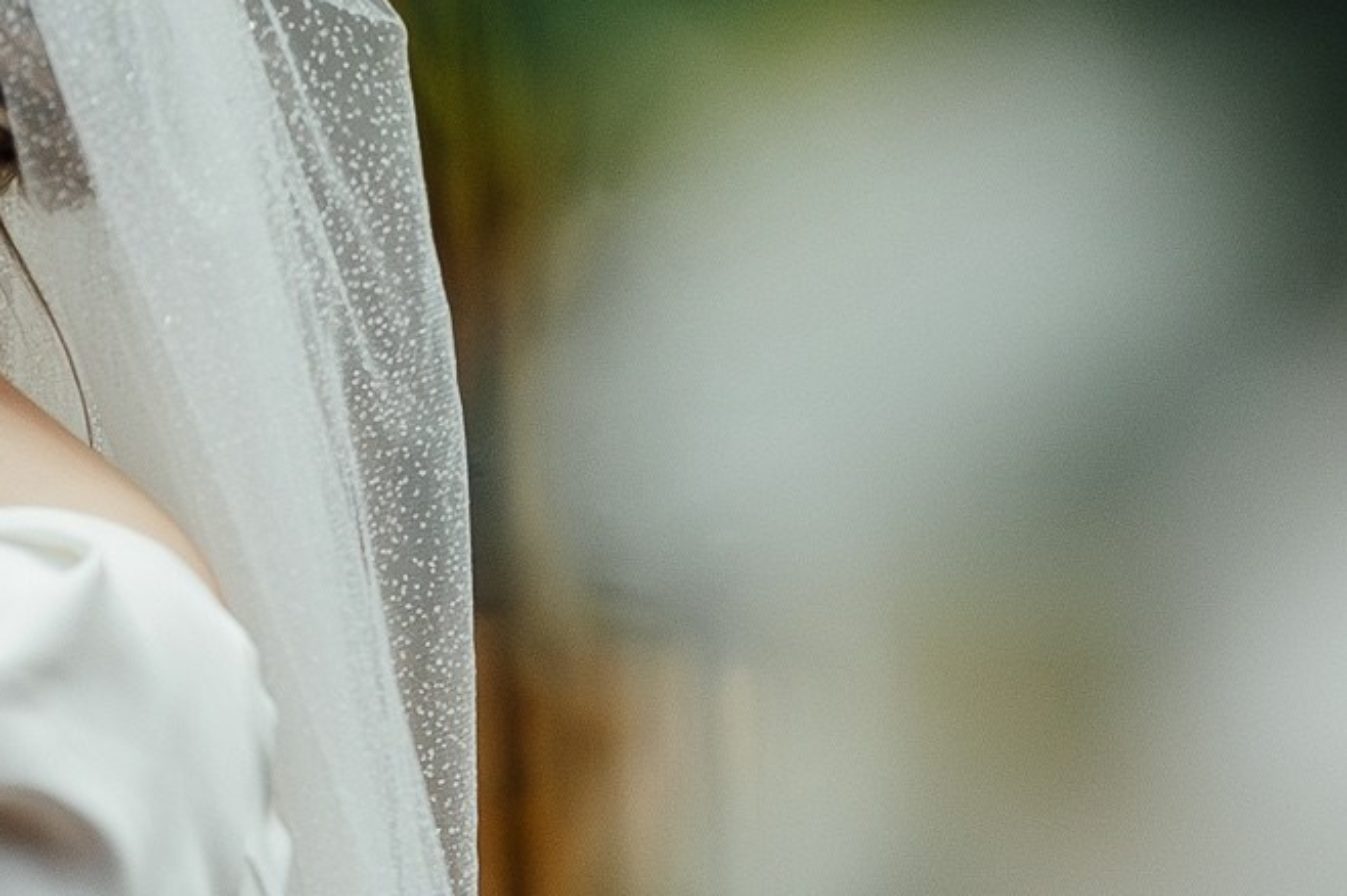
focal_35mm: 109
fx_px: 4076
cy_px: 1114
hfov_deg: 17.5
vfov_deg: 12.2
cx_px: -469
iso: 2000
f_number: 1.8
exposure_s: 1/250
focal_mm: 35
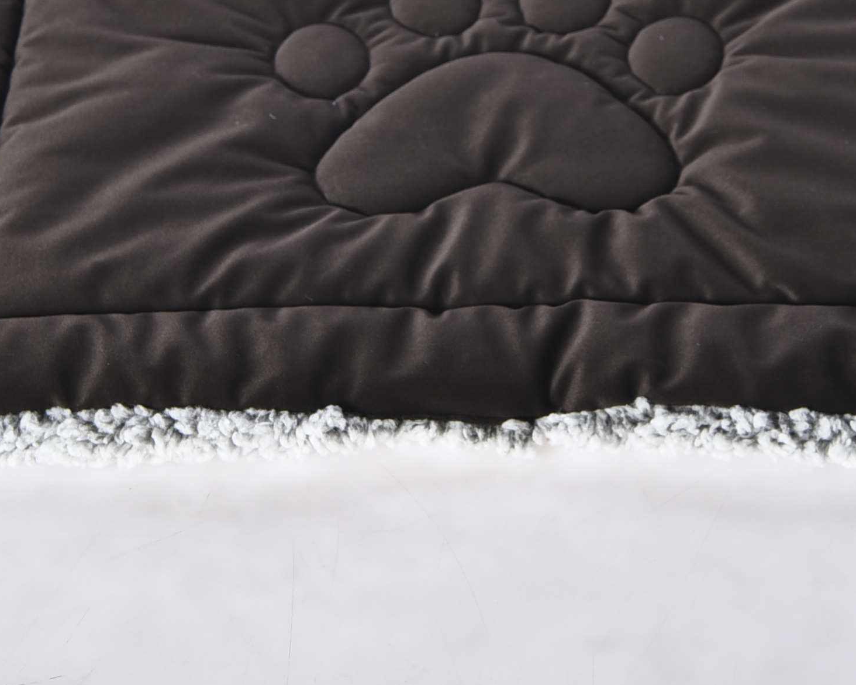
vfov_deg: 14.2
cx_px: 498
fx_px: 2736
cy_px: 116
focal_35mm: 108
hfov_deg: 17.8
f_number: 9
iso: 320
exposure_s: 1/125
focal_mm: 56
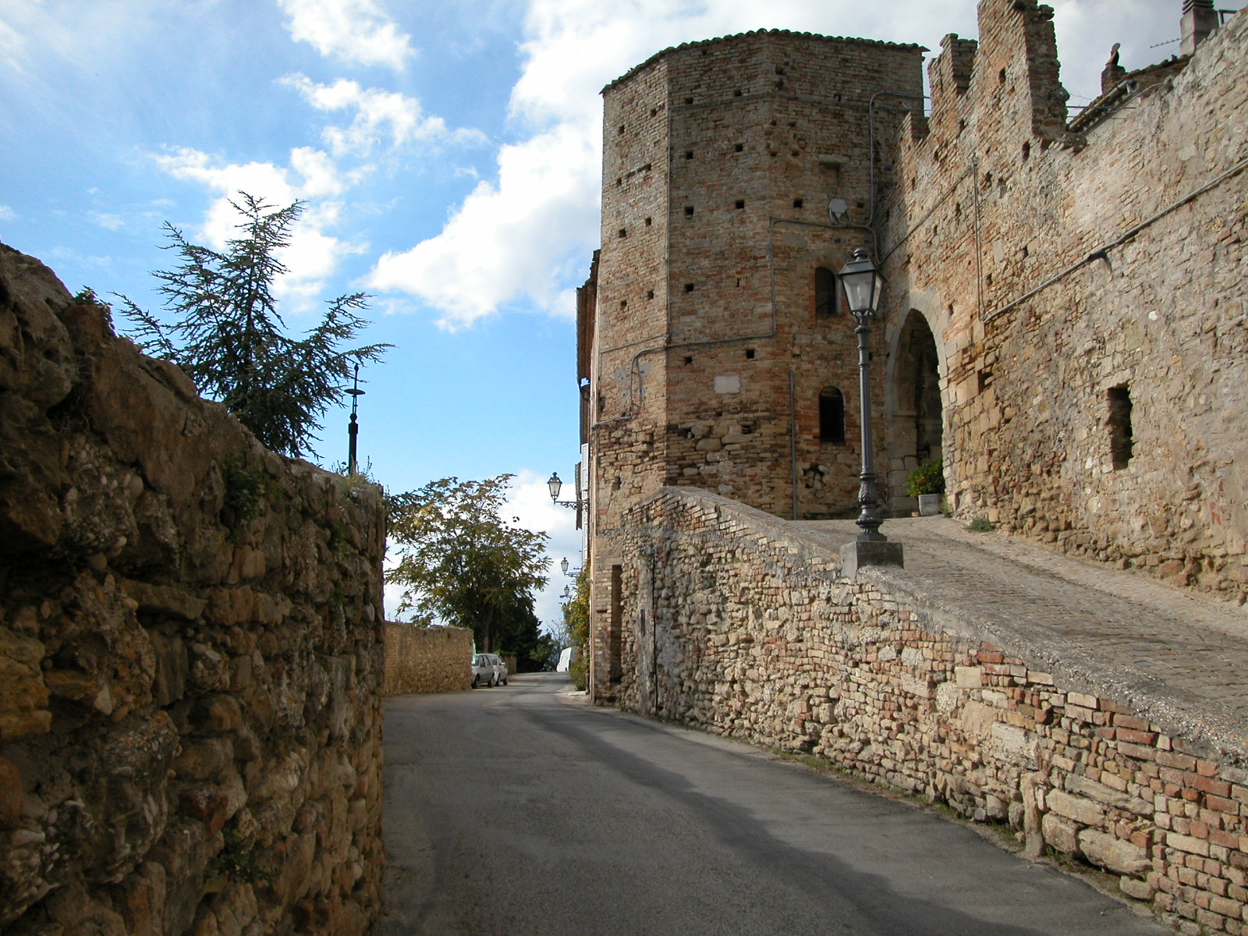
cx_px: 624
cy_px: 468
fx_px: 1009
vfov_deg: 49.7
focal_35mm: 28
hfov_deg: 63.4
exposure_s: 1/357
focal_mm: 7.1
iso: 100
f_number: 6.3
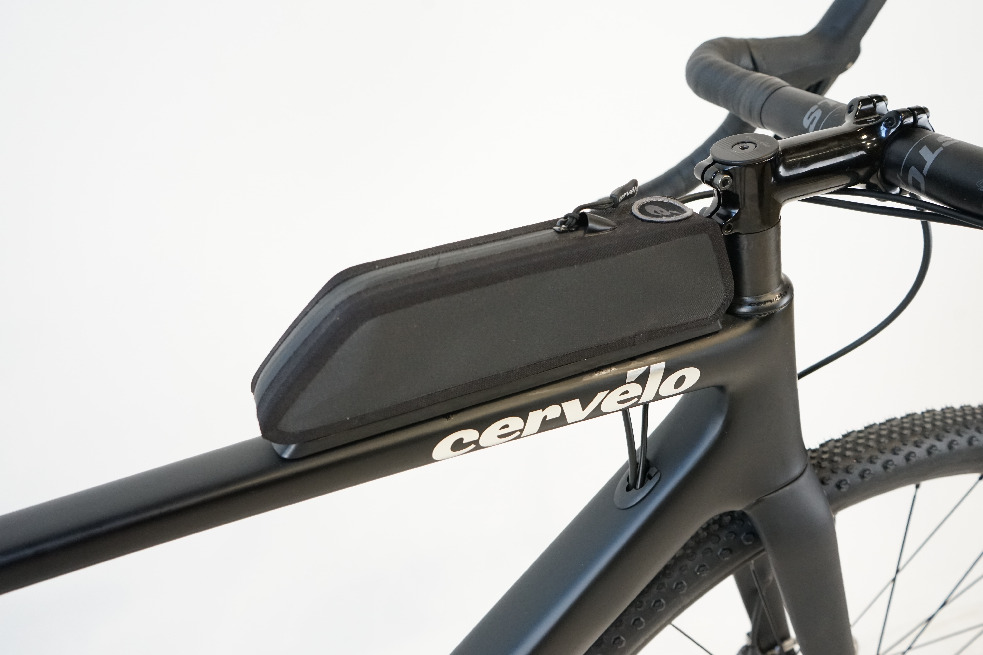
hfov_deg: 65.5
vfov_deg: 46.4
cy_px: 328
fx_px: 764
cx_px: 492
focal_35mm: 28
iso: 2500
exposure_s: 1/200
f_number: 5.6
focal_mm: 28
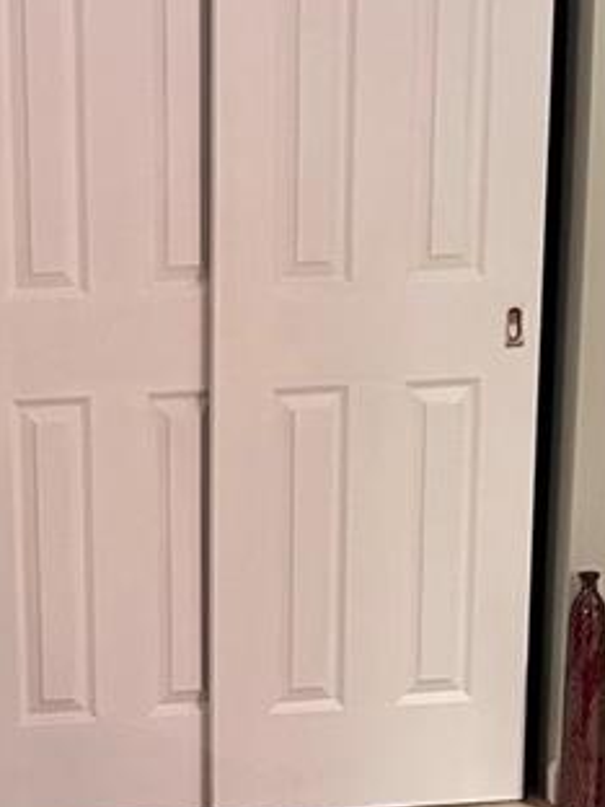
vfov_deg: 19.3
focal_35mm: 100
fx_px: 2330
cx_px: -3
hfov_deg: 14.5
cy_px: 696
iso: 400
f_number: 1.5
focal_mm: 5.7
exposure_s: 1/40
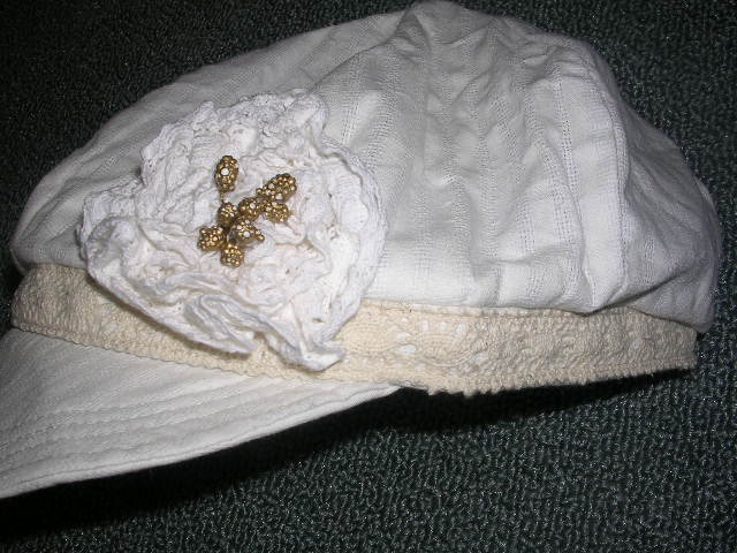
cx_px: 368
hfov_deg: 49.0
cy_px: 276
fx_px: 809
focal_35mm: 38
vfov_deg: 37.7
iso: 50
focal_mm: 5.8
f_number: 5.6
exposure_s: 1/60.1
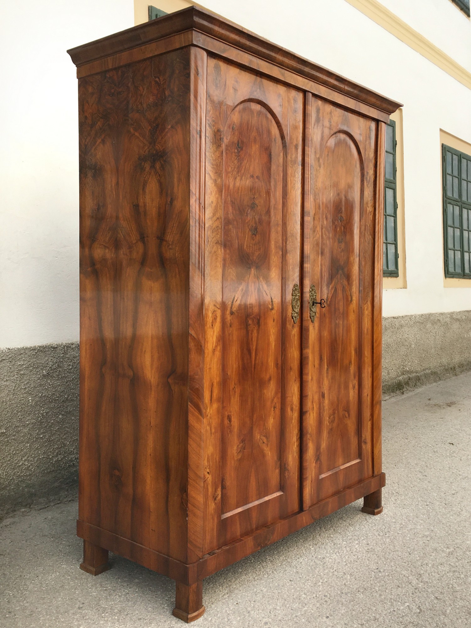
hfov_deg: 48.2
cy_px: 314
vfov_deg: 61.7
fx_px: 526
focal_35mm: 29
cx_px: 236
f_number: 2.2
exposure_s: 1/712
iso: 25
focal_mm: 4.15
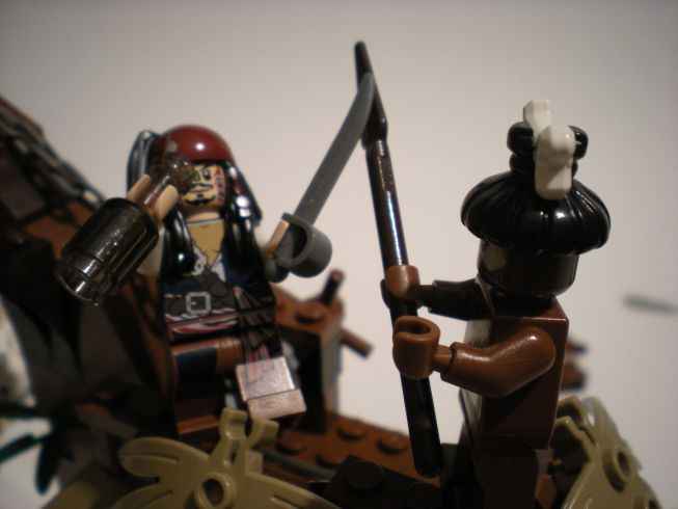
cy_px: 254
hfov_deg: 49.0
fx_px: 744
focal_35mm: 38
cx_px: 339
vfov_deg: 37.7
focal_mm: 6.3
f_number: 3.1
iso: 185
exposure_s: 1/59.8
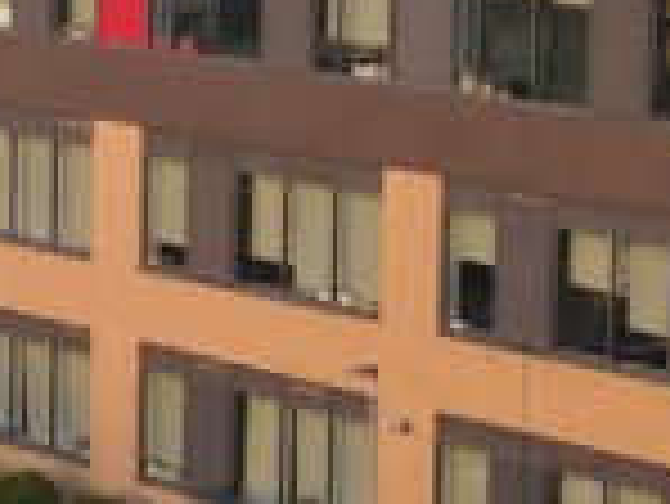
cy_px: 302
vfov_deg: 9.0
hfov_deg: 11.7
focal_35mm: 165
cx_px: -126
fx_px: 3196
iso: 100
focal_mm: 4.5
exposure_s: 1/100
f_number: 2.8
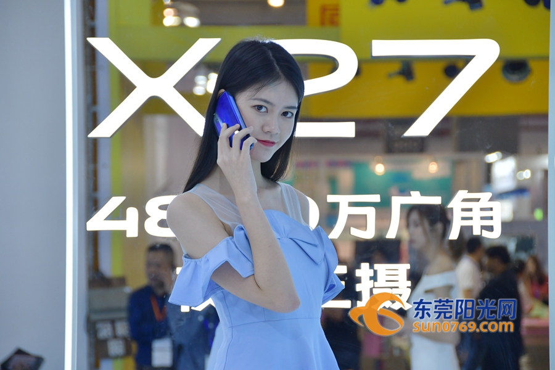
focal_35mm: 168
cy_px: 185
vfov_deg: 8.2
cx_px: 278
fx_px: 2590
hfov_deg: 12.2
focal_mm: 112
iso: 1000
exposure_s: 1/160
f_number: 5.3
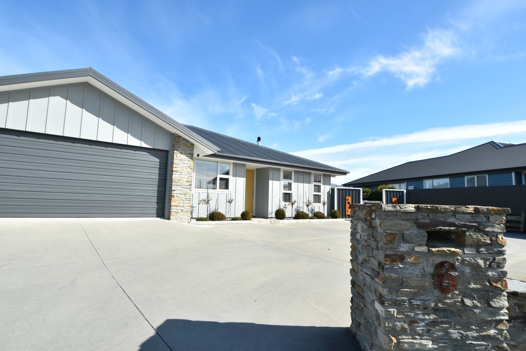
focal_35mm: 20
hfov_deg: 85.4
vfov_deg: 63.2
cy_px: 176
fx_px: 285
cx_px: 263
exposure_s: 1/400
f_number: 10
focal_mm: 13
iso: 200
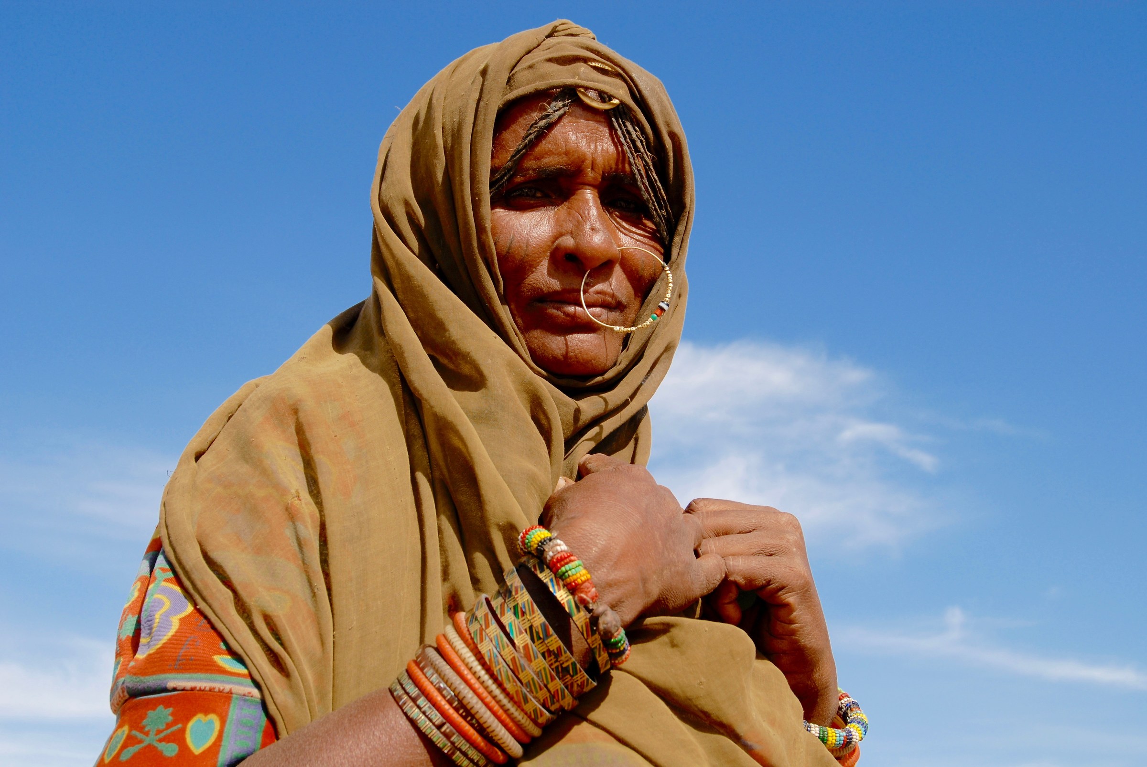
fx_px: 1675
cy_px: 384
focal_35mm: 52
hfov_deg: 37.8
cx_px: 574
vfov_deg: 25.8
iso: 125
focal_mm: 35
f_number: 10
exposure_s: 1/160
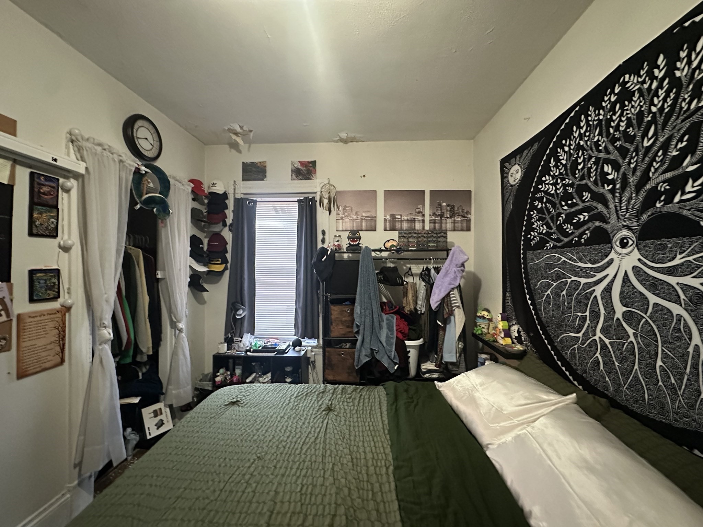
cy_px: 264
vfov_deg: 85.7
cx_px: 352
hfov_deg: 102.1
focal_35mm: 14
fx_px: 284
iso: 1250
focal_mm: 2.22
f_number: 2.2
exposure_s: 1/60
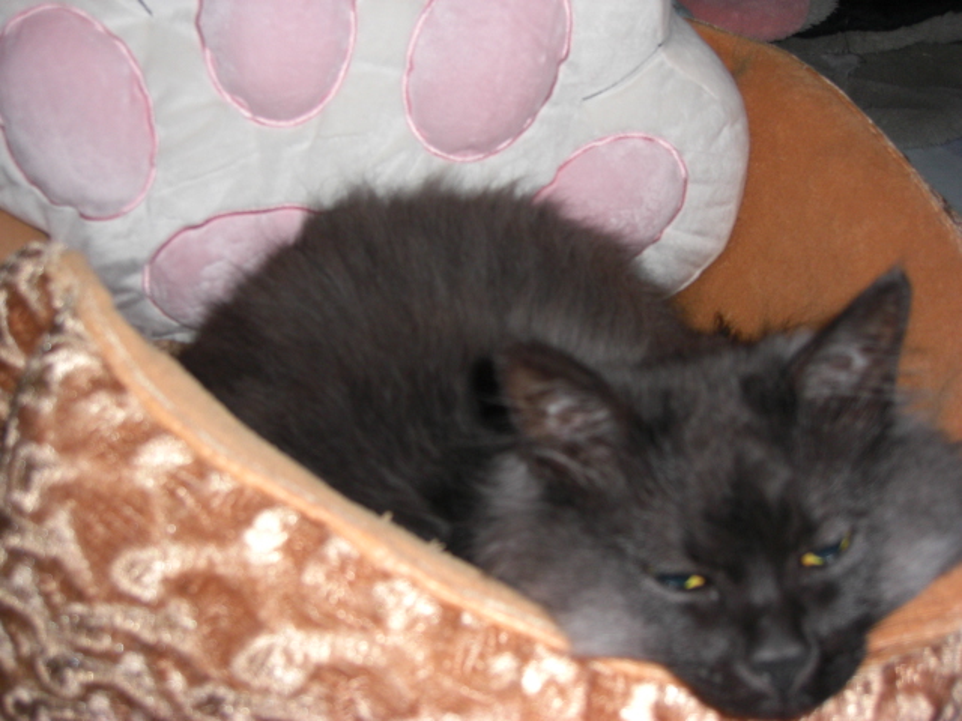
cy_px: 360
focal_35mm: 38
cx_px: 481
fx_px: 1056
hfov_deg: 49.0
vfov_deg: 37.7
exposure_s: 1/60
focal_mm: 7.9
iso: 200
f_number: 2.8
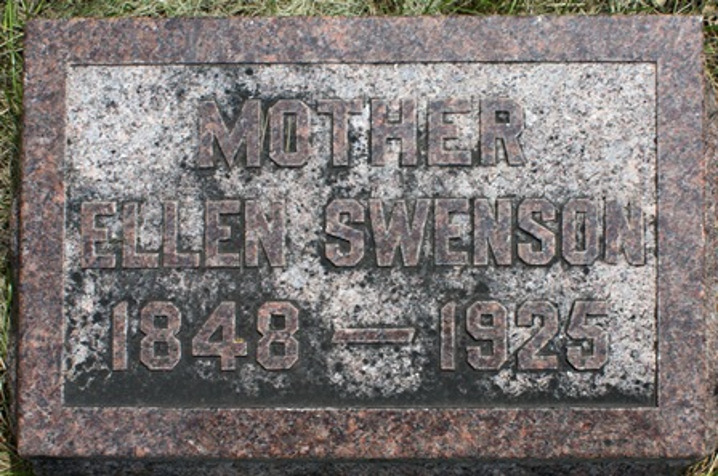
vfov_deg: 29.8
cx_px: 359
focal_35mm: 45
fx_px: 896
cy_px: 238
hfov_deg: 43.7
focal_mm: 30
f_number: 8
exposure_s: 1/125
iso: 100
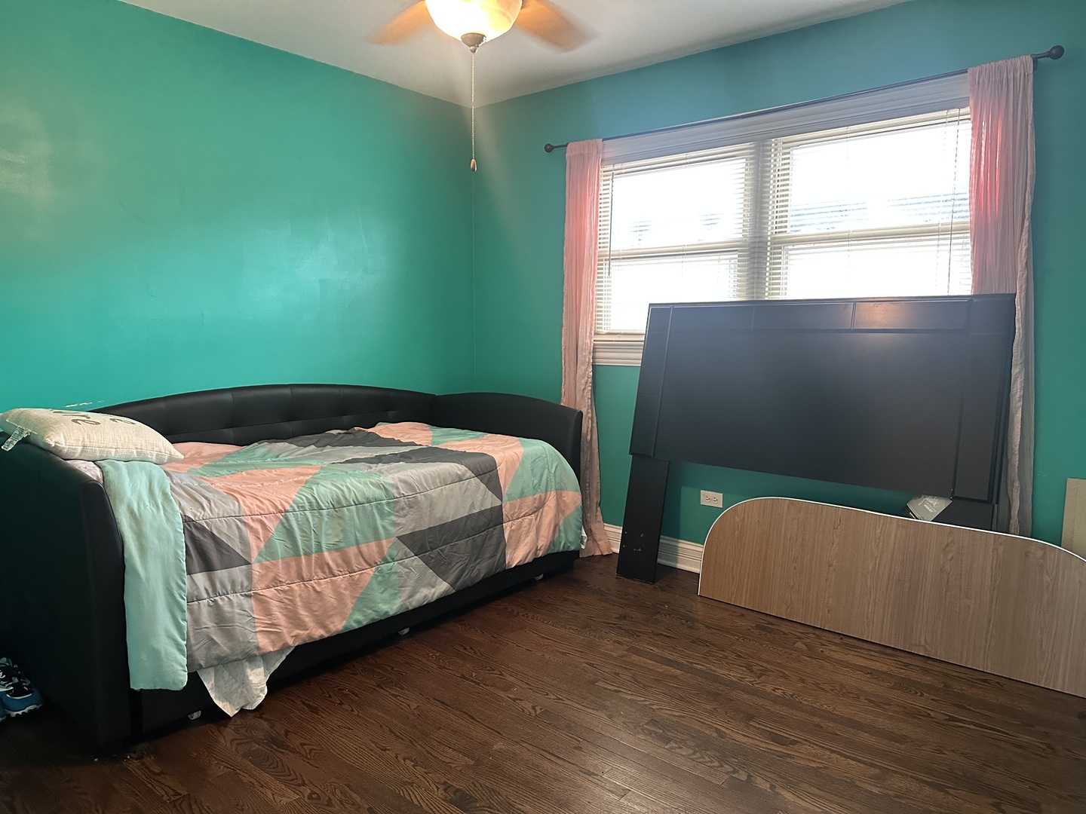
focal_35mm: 24
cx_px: 543
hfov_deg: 71.6
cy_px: 407
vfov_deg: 56.8
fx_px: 753
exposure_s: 1/60
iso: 640
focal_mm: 6.86
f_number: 1.78
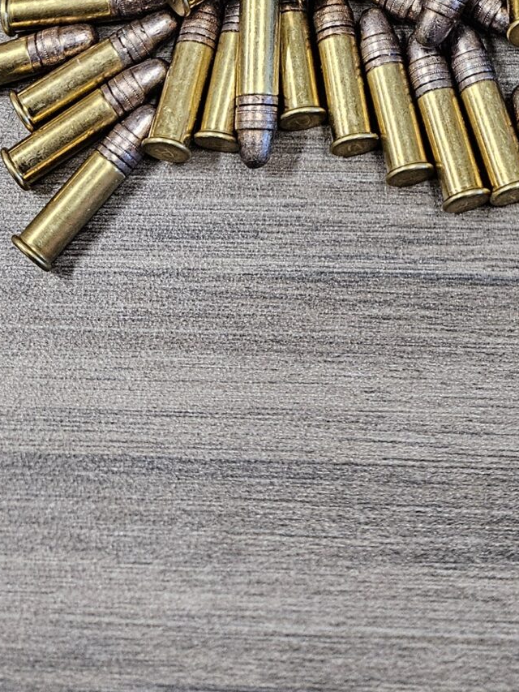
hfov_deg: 20.9
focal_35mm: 69
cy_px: -256
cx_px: 461
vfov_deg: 24.0
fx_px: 1379
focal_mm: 5.4
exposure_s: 1/120
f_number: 1.8
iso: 500
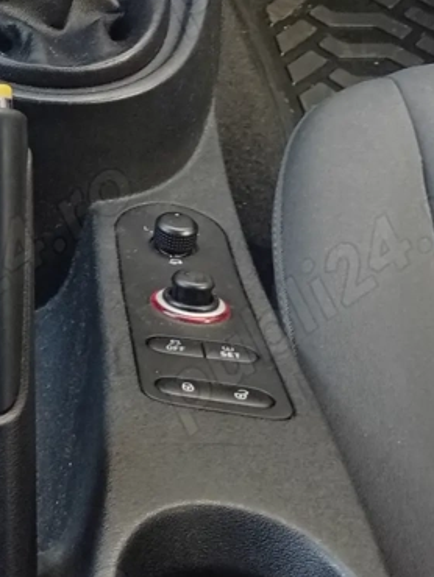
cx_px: -220
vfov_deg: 19.5
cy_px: -25
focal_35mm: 97
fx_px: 1620
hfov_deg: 14.3
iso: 175
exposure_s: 1/33.3
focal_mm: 3.84
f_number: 1.8
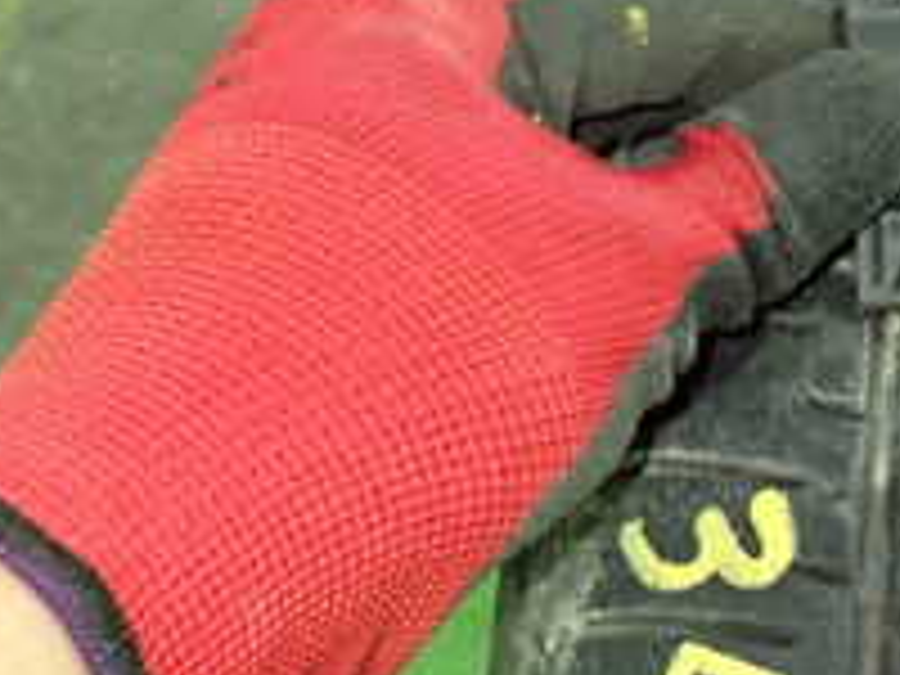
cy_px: 666
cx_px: 846
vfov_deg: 15.1
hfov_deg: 20.0
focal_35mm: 96
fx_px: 2496
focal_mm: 5.79
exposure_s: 1/30
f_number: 2.4
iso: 800
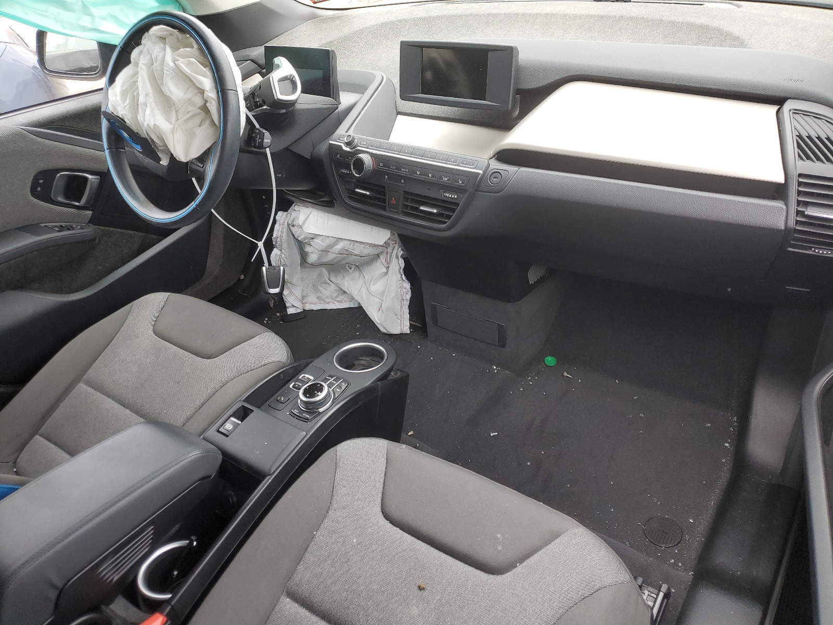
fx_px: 626
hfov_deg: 67.3
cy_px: 312
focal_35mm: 26
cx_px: 416
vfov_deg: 53.1
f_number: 1.5
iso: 50
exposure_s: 1/135
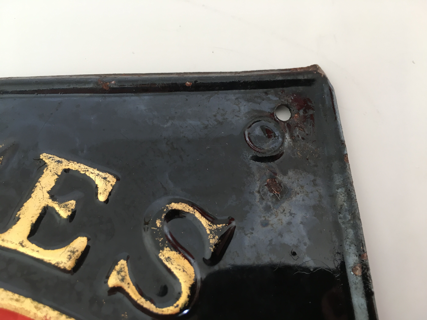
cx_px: 214
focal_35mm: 29
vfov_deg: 48.2
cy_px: 160
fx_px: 358
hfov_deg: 61.7
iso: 64
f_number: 2.2
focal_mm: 4.15
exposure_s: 1/33
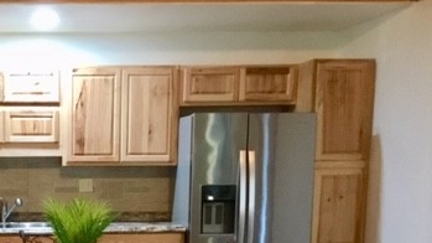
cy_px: 276
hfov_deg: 32.2
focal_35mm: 62
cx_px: 42
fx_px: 710
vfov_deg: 18.6
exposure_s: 1/24
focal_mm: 3.3
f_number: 2.4
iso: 200
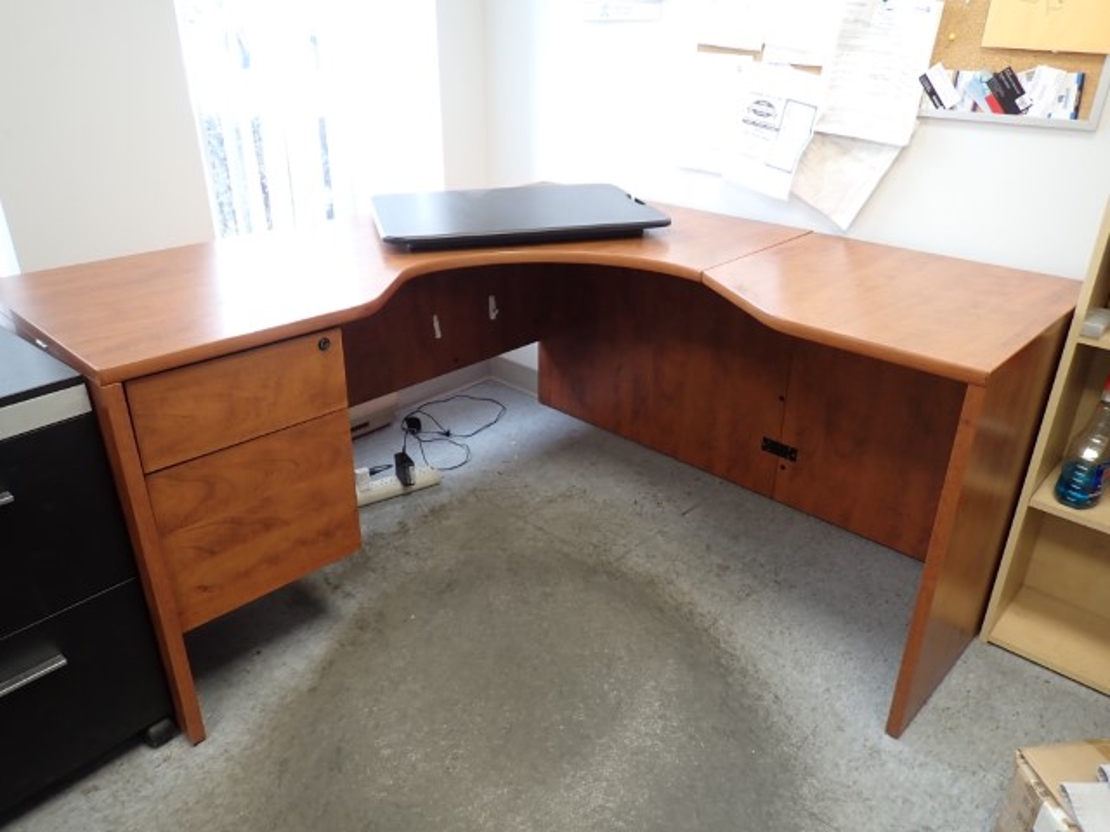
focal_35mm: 25
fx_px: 802
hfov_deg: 69.4
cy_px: 416
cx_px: 555
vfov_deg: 54.9
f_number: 2
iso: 200
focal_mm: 4.5
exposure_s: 1/40
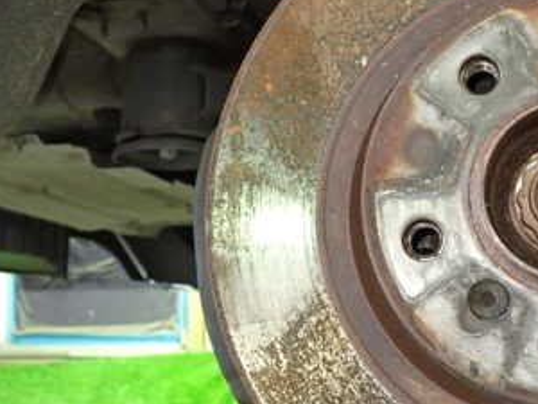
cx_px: 319
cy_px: 237
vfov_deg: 24.4
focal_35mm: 60
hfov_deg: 32.1
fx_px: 933
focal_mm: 5.4
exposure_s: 1/30
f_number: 2.3
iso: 800
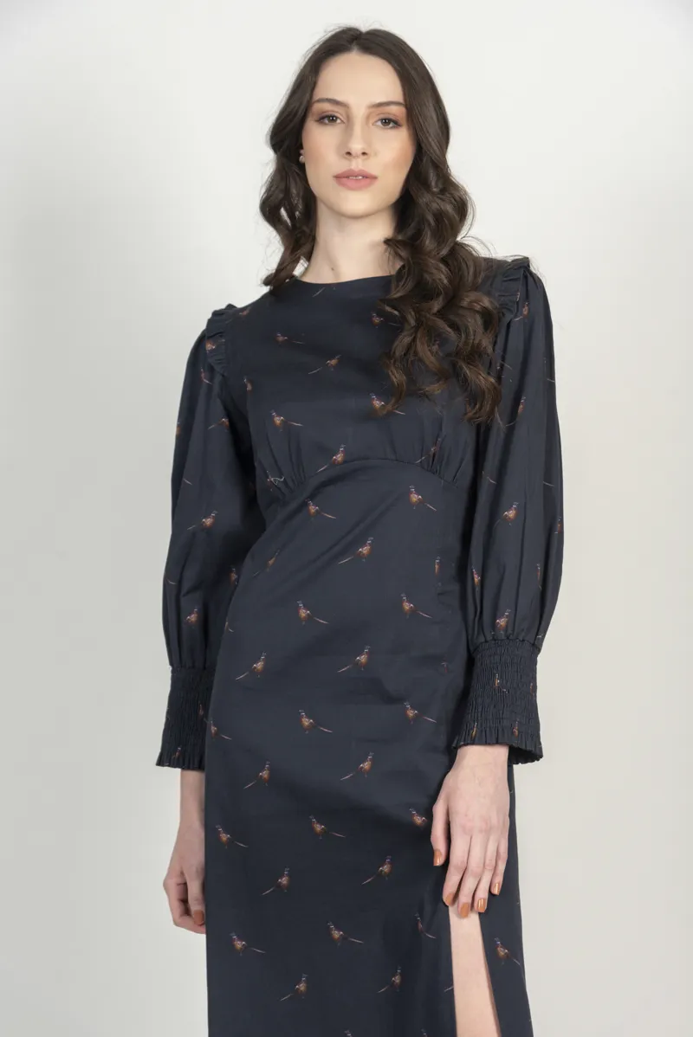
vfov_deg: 34.5
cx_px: 346
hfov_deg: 23.4
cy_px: 518
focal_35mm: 58
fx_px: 1673
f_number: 7.1
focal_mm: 58
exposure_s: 1/200
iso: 400
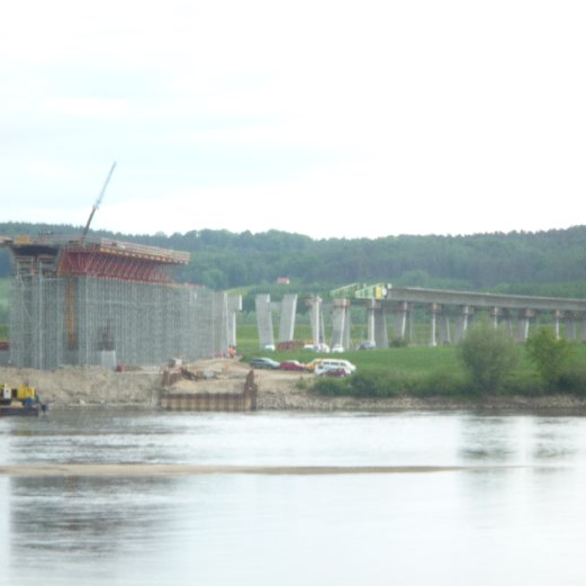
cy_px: 292
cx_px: 260
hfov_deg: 9.8
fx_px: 3409
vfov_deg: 9.8
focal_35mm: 178
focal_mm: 26
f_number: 8
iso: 100
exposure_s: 1/30
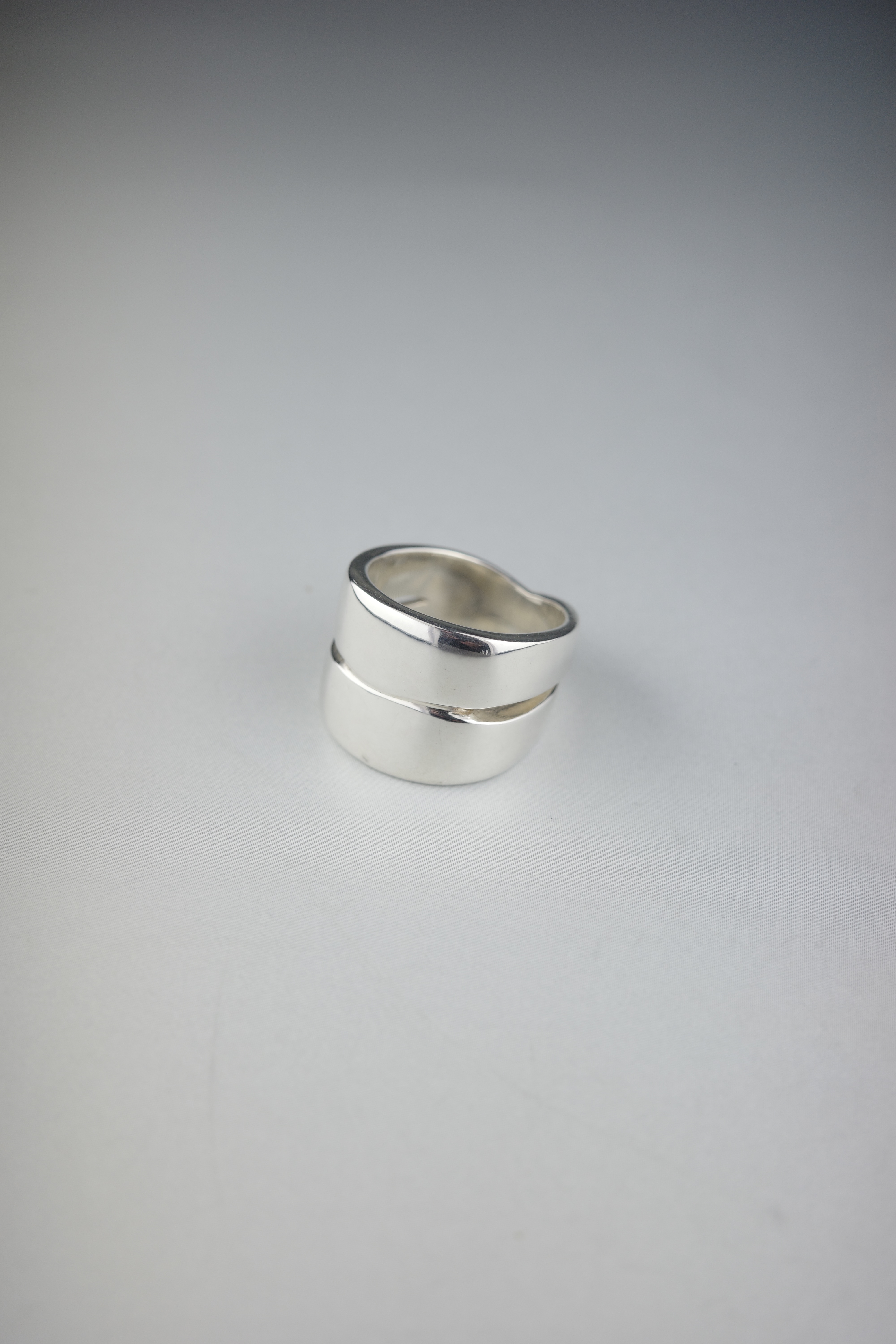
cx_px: 448
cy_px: 672
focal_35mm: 40
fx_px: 1493
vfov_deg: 48.5
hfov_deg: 33.4
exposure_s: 1/100
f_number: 4.5
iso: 200
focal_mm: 26
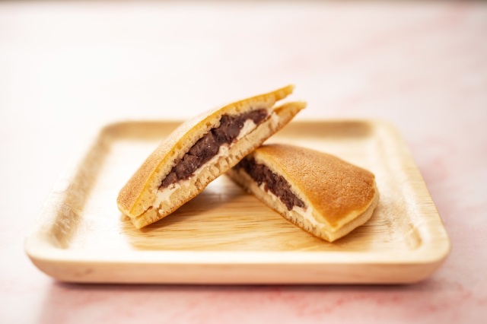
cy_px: 162
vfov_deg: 27.0
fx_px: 676
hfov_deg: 39.6
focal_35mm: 50
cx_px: 244
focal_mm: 50
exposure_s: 1/2000
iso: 400
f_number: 2
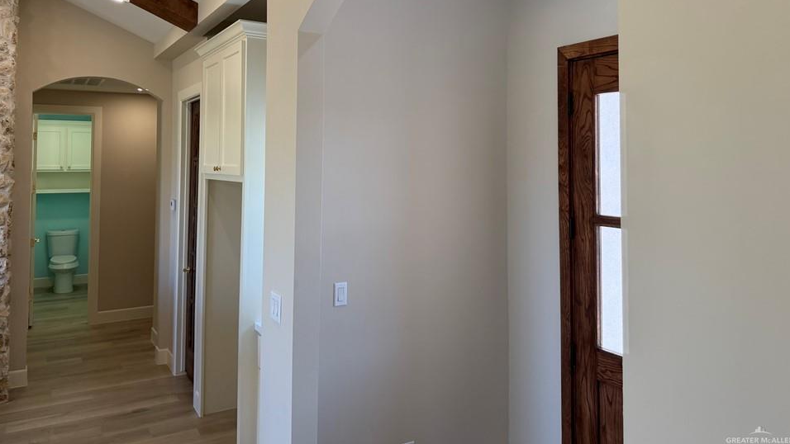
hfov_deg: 67.9
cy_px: 141
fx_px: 587
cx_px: 378
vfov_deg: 40.9
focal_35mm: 28
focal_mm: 6.76
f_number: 1.78
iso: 200
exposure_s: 1/224
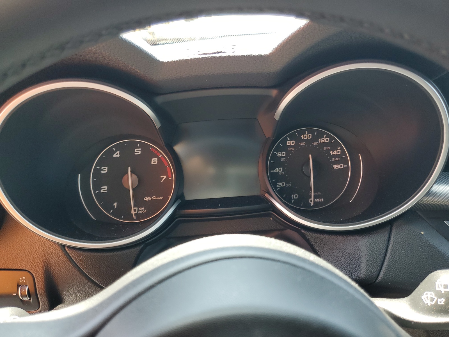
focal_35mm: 26
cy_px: 168
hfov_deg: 67.3
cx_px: 224
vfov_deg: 53.1
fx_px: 337
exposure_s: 1/120
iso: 55
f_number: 1.5
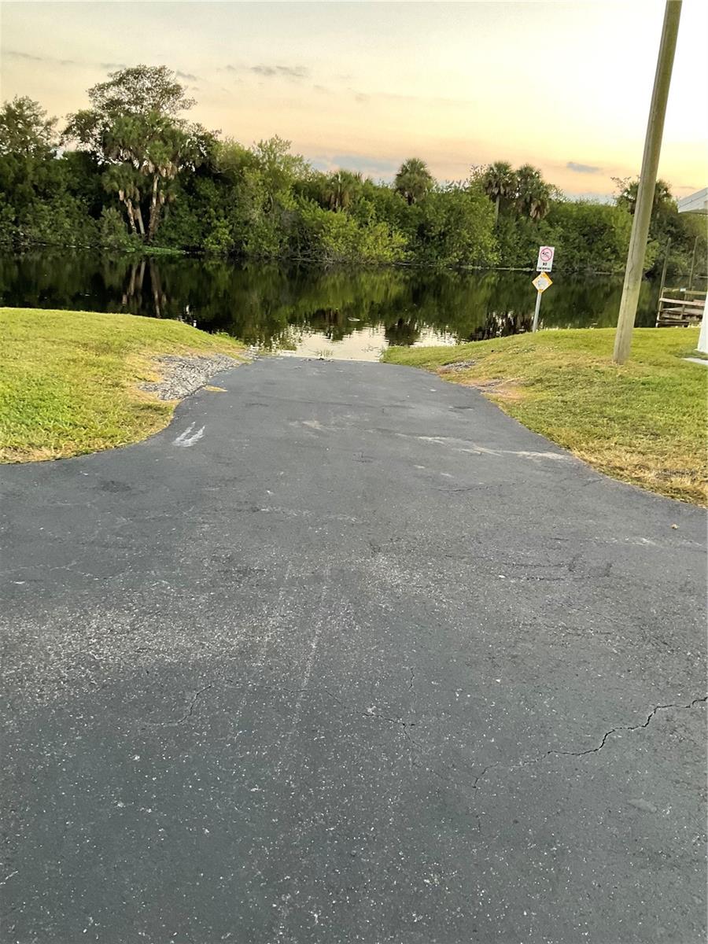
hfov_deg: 48.2
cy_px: 472
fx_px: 791
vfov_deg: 61.7
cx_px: 354
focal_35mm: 29
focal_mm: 3
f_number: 1.8
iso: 80
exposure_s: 1/60
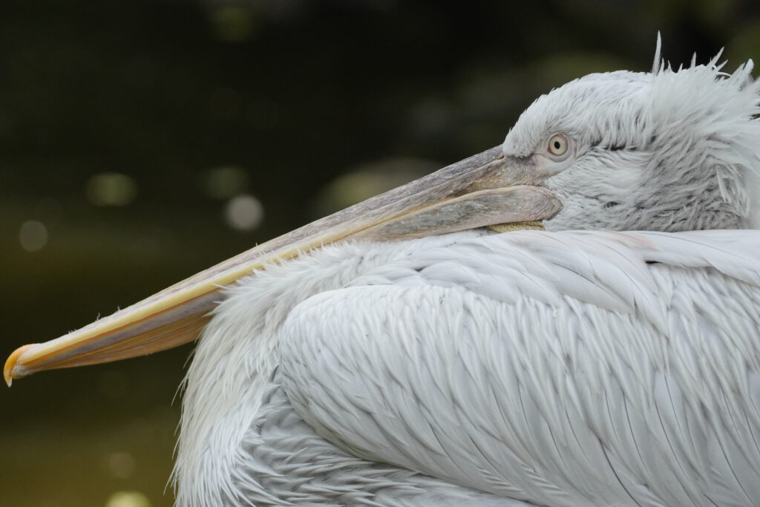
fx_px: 10964
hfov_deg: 4.0
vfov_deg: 2.6
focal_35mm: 519
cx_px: 380
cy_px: 254
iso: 1000
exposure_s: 1/1250
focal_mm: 346.2
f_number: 8
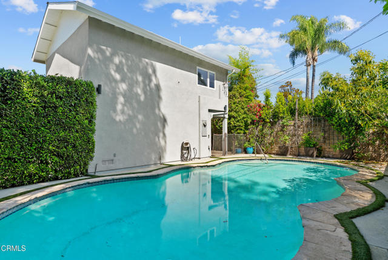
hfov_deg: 83.9
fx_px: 216
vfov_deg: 62.0
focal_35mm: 20
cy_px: 130
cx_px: 194
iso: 80
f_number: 8
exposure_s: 1/10
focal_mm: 20
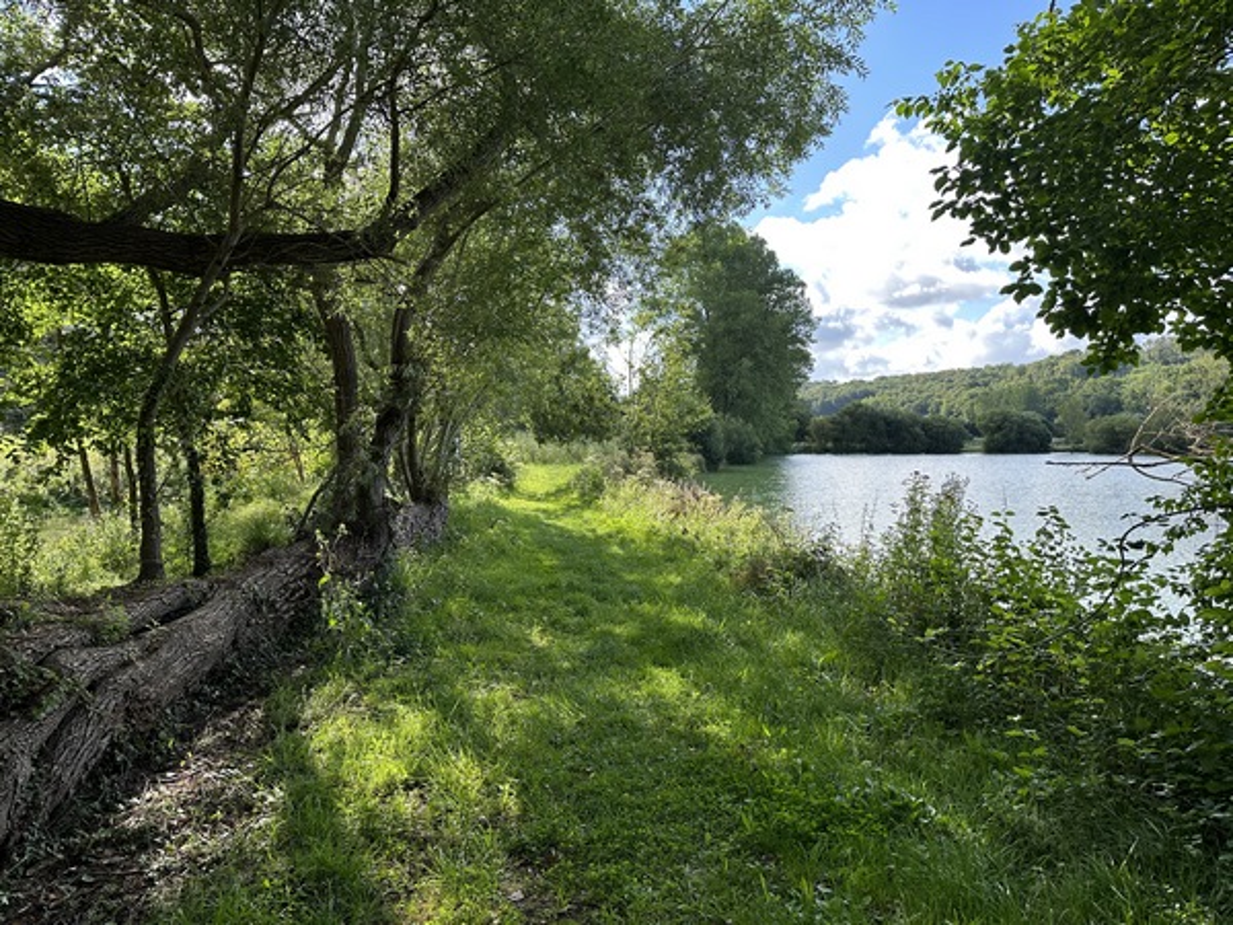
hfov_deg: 71.6
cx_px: 616
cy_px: 462
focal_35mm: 24
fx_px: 855
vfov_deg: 56.8
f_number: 1.78
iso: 80
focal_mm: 6.86
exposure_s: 1/971
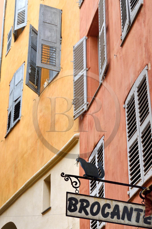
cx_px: 76
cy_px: 114
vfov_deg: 28.8
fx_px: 443
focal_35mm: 70
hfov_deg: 19.4
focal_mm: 70
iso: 800
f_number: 18
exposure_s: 1/160
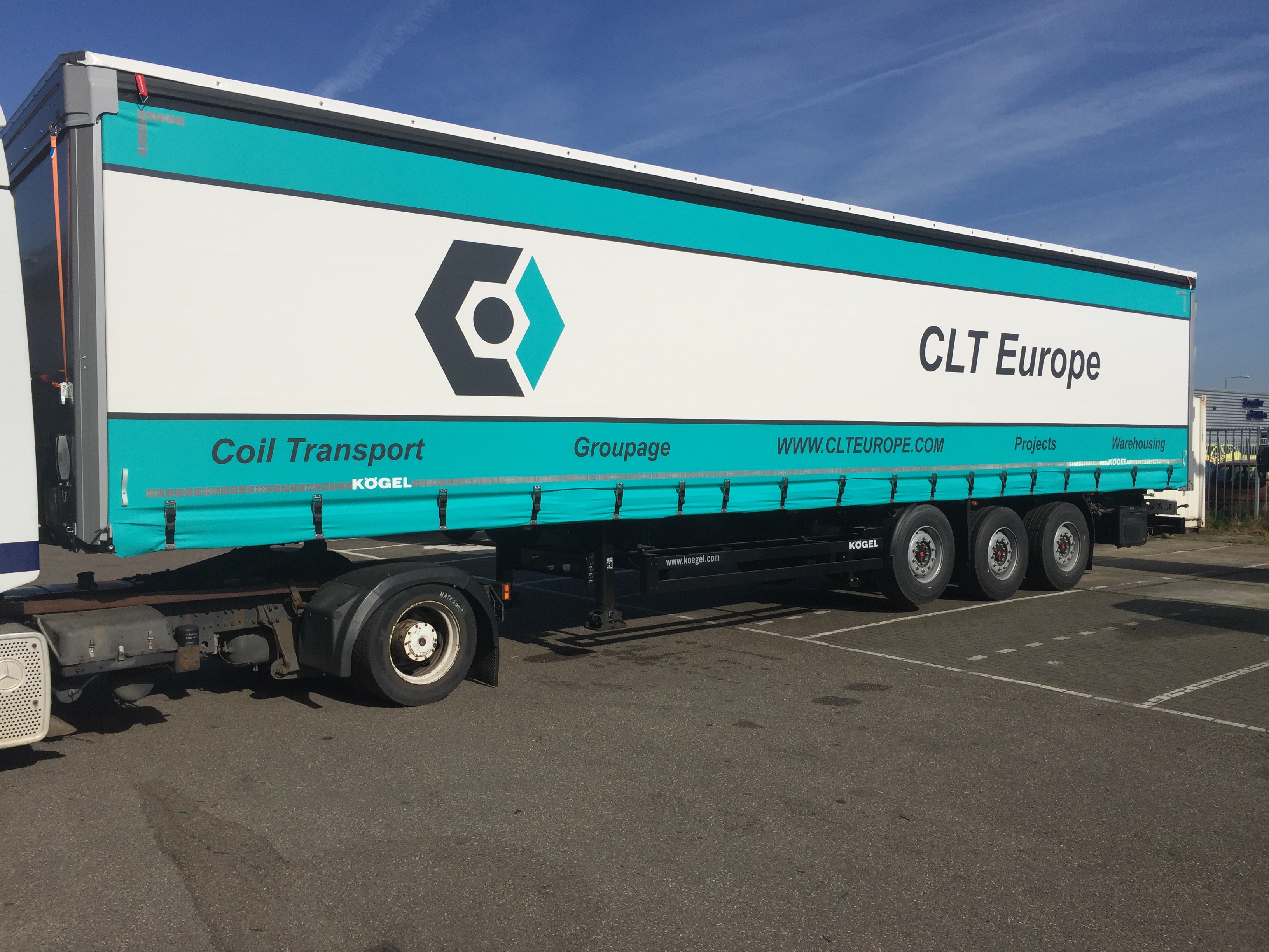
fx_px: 1063
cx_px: 634
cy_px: 476
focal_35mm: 29
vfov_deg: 48.2
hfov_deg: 61.7
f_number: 2.2
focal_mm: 4.15
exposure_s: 1/5650
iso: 32
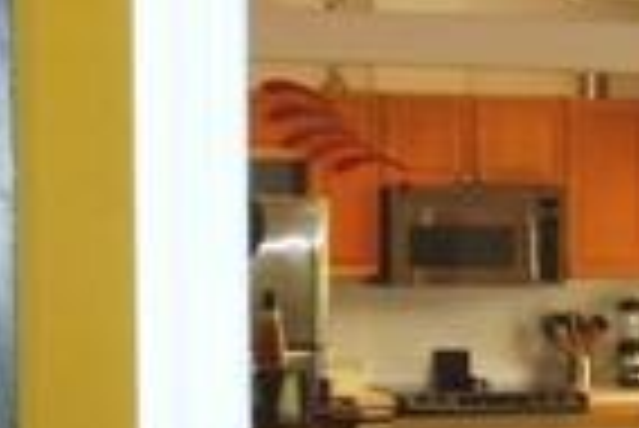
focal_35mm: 136
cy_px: 460
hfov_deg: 14.2
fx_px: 2416
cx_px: 918
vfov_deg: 10.0
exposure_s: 1/30
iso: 100
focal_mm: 5.2
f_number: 3.3
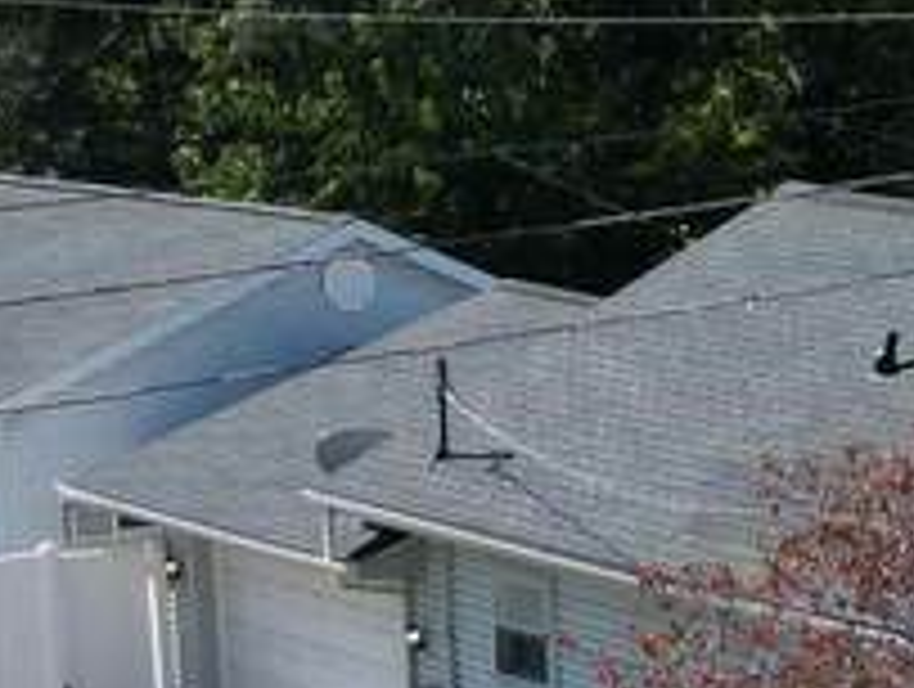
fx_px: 3994
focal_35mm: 151
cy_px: 1210
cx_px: 1139
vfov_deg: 9.4
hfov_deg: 12.7
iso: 130
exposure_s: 1/2500
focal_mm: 6.72
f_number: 1.7
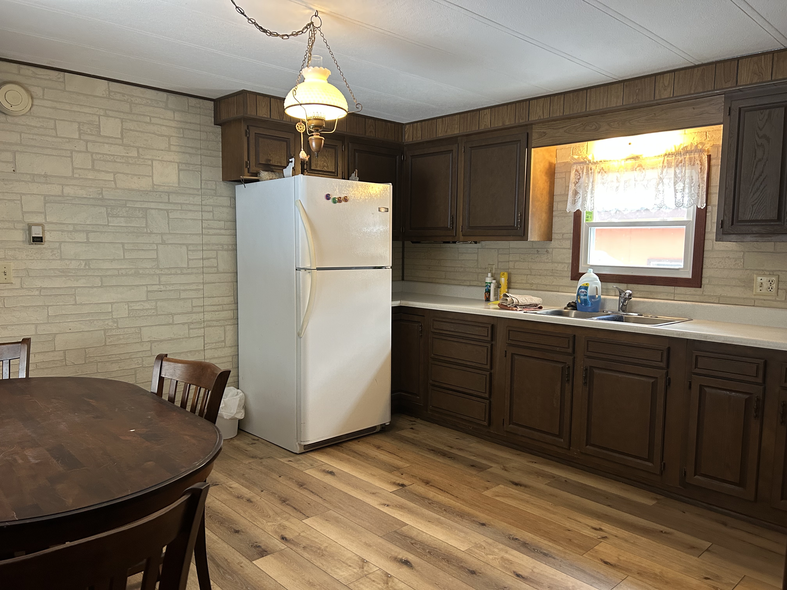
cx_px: 394
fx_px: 591
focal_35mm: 26
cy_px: 295
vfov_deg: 53.1
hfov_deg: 67.3
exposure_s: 1/60
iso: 250
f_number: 1.5
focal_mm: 5.7
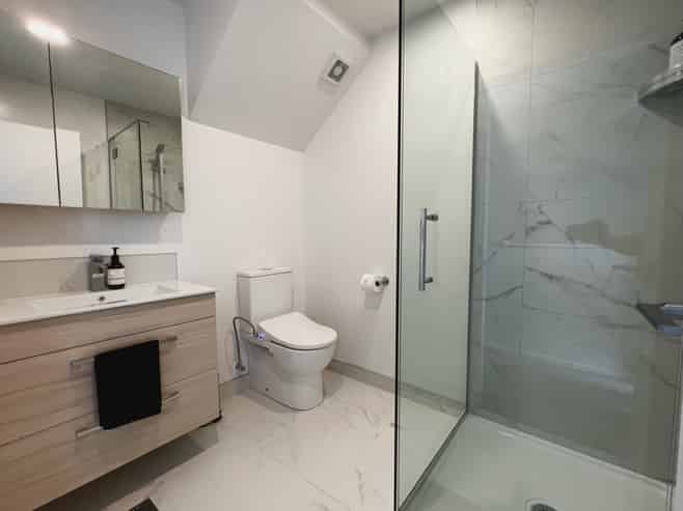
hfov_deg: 106.2
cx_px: 342
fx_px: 256
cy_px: 256
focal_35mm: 13
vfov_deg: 89.9
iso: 100
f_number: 1.8
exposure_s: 1/100
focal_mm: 1.57
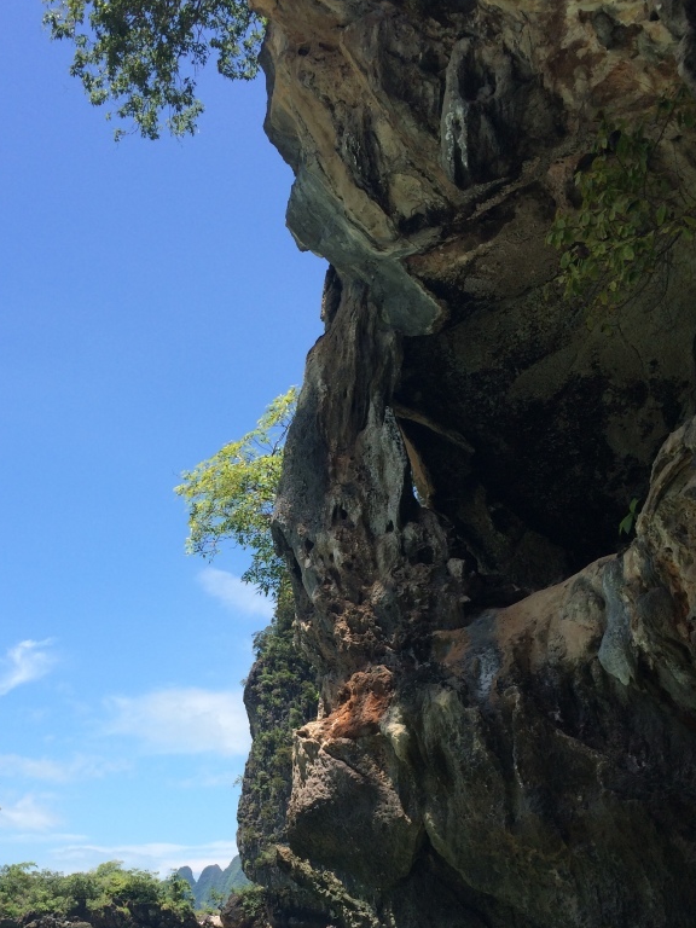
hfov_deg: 35.6
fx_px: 1072
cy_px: 601
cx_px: 234
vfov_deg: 46.2
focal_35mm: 40
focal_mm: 4.12
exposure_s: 1/1244
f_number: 2.2
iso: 32
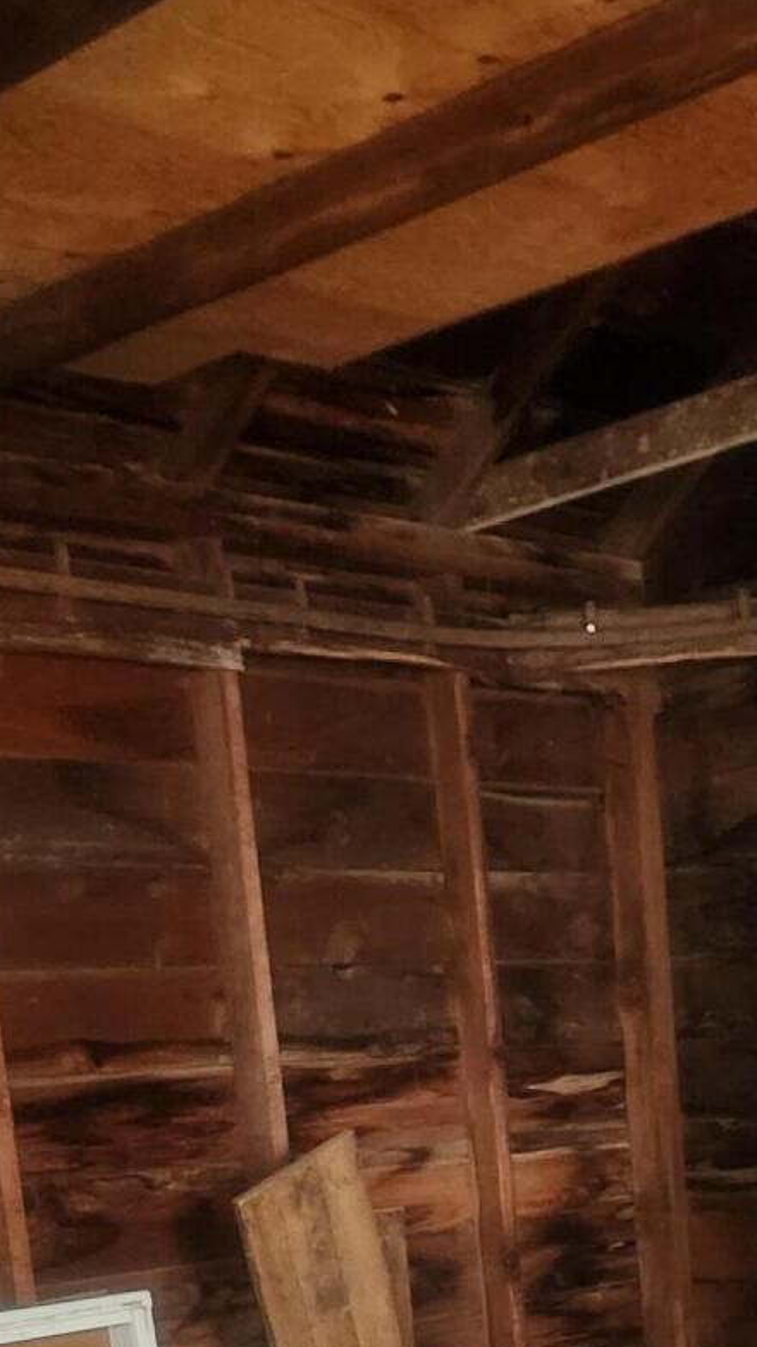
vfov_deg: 29.3
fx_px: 2286
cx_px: 616
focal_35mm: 64
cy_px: 1522
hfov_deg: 18.6
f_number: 1.8
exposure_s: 1/40
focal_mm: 5.4
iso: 640
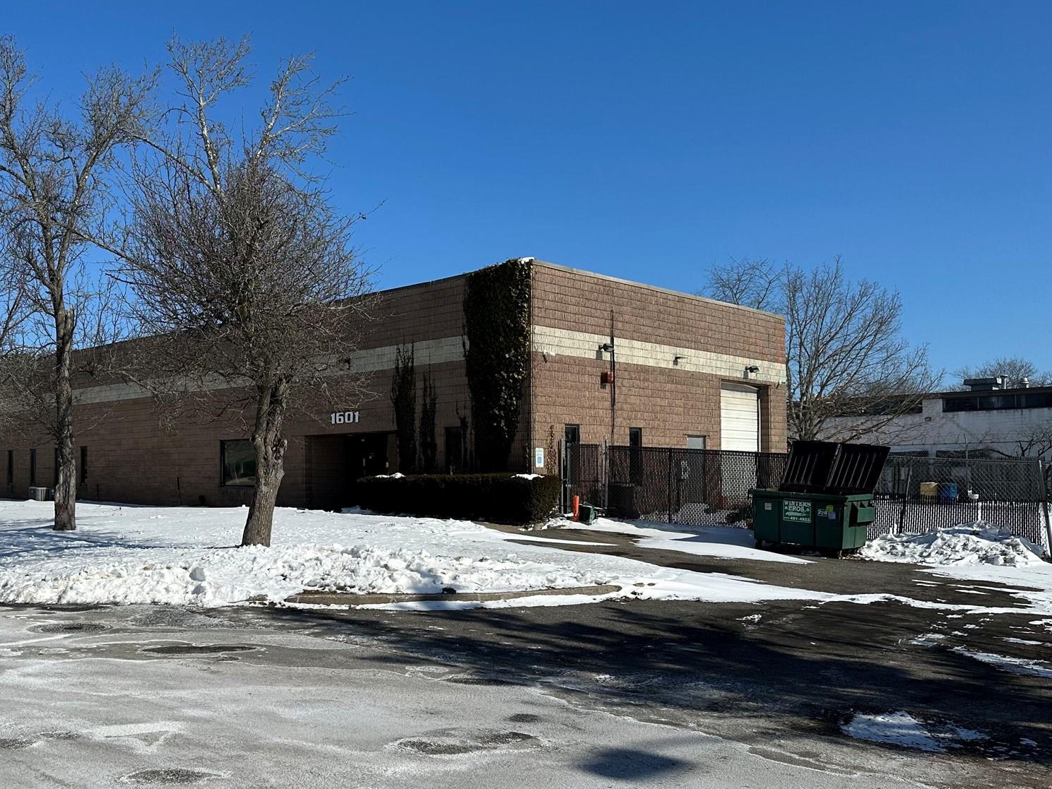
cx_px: 350
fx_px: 1003
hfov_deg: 54.2
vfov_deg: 42.8
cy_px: 460
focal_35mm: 33
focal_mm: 6.86
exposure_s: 1/9709
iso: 80
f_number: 1.78
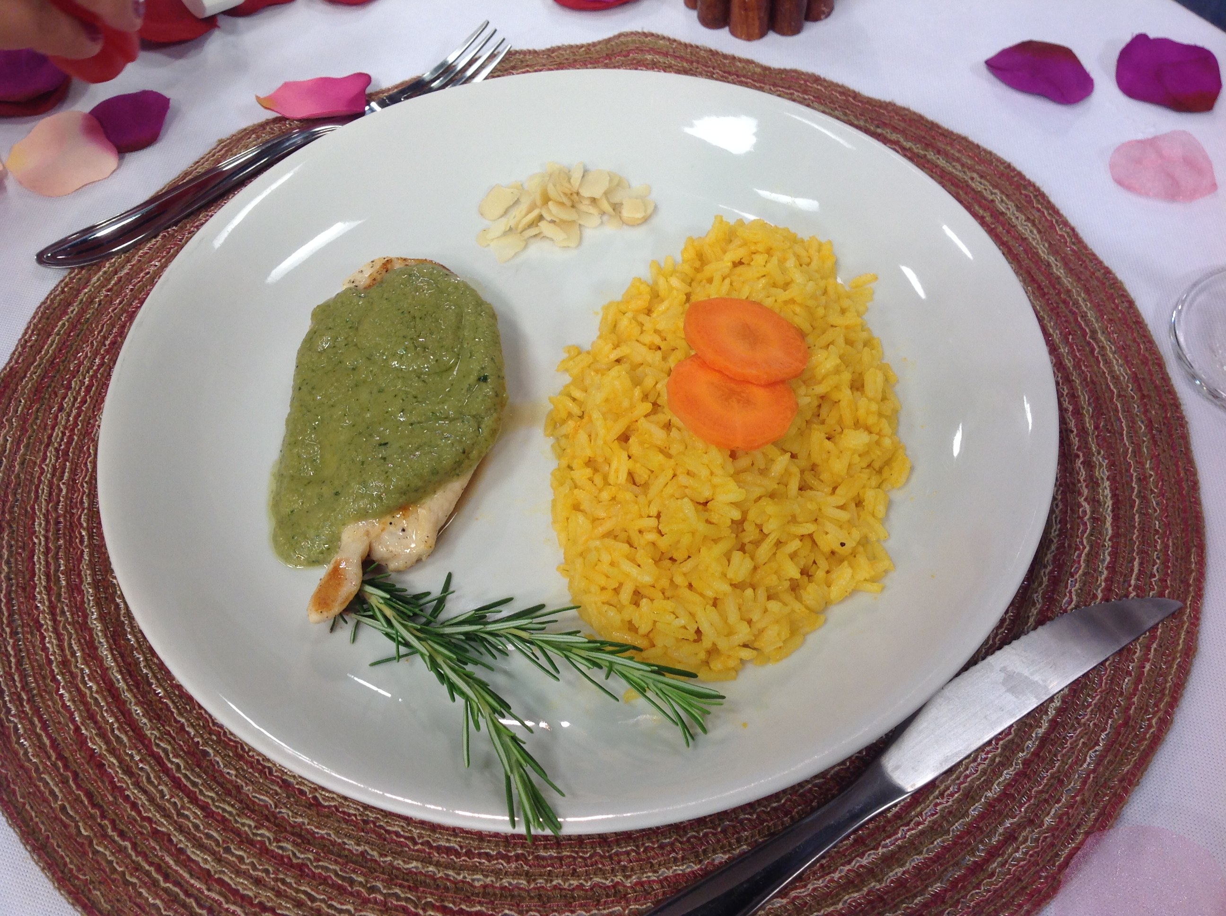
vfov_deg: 40.6
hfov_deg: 52.7
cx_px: 613
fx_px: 1238
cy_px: 458
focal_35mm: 35
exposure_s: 1/60
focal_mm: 4.28
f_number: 2.4
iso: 64
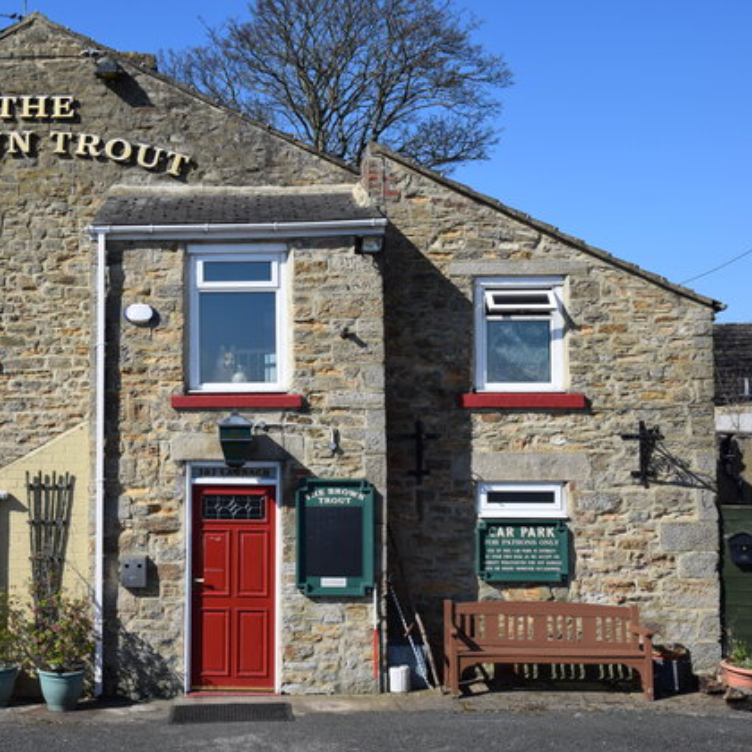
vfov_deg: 34.9
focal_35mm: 49
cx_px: 195
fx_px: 1196
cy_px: 378
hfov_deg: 34.2
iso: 200
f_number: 10
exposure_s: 1/400
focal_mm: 25
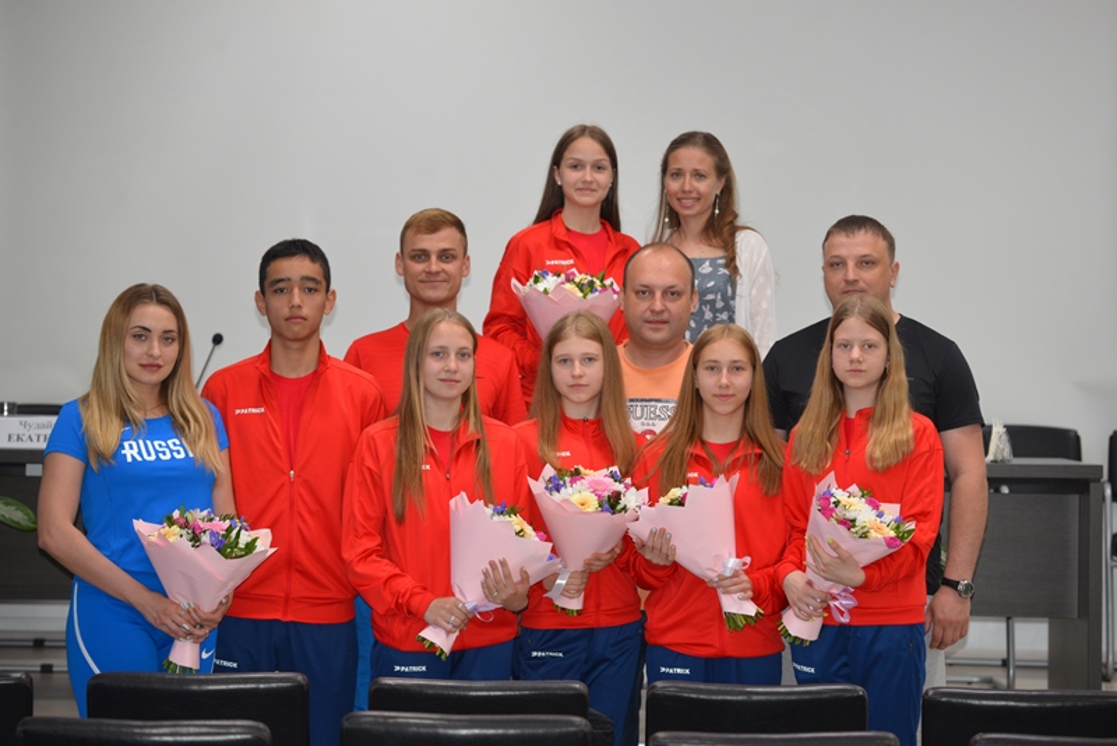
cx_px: 558
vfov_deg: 11.4
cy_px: 373
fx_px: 3724
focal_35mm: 120
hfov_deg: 17.1
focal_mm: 120
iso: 720
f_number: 4
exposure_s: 1/60
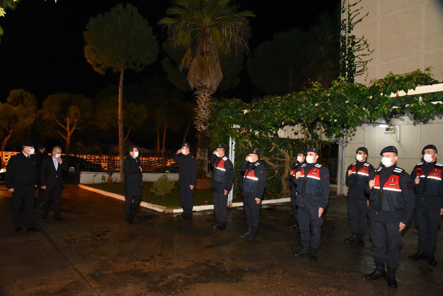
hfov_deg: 73.7
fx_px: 295
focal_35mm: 24
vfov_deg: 53.2
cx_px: 222
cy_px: 148
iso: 12800
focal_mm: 24
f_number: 8
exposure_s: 1/125
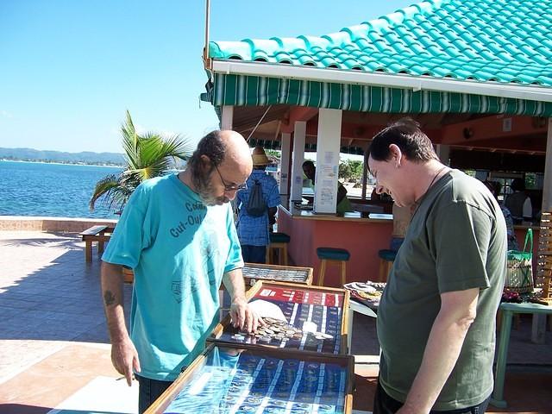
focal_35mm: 33
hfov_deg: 55.4
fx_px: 526
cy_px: 207
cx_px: 276
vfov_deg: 42.9
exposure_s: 1/500
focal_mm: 5.5
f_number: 3.4
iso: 80
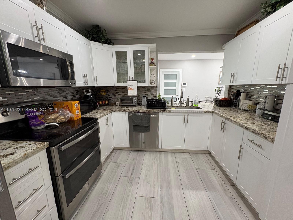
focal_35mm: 14
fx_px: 119
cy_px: 110
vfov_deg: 85.7
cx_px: 146
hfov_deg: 102.1
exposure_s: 1/60
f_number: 2.2
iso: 200
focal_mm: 2.22
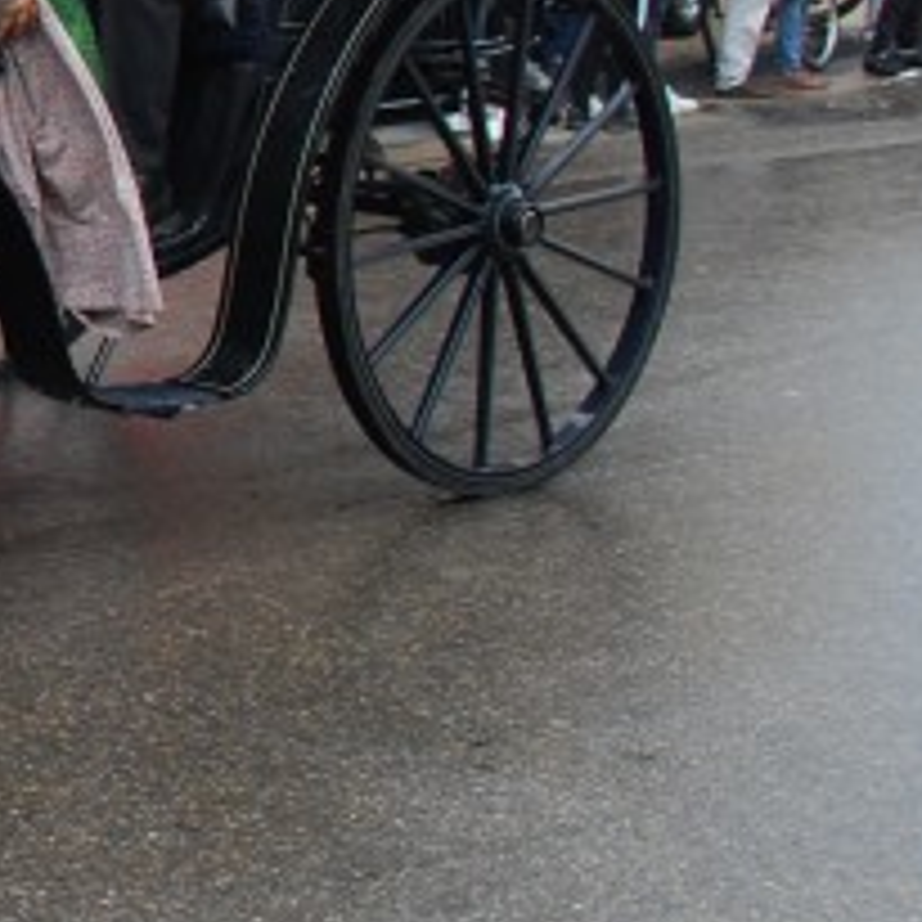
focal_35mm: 100
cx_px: -906
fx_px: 3013
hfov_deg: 14.5
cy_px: -198
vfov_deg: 16.6
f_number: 5.6
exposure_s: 1/125
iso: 140
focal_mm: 18
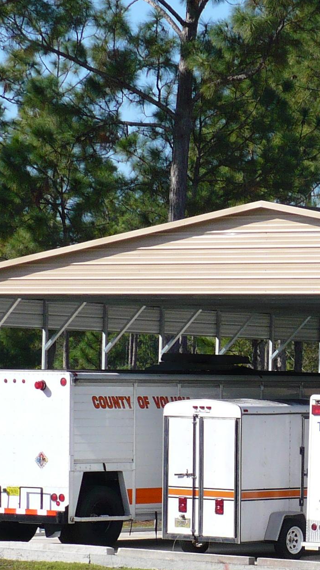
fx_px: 2808
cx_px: 490
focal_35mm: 186
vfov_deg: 11.6
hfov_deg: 6.4
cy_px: 398
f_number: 3.2
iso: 100
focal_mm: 11.4
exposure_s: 1/1000
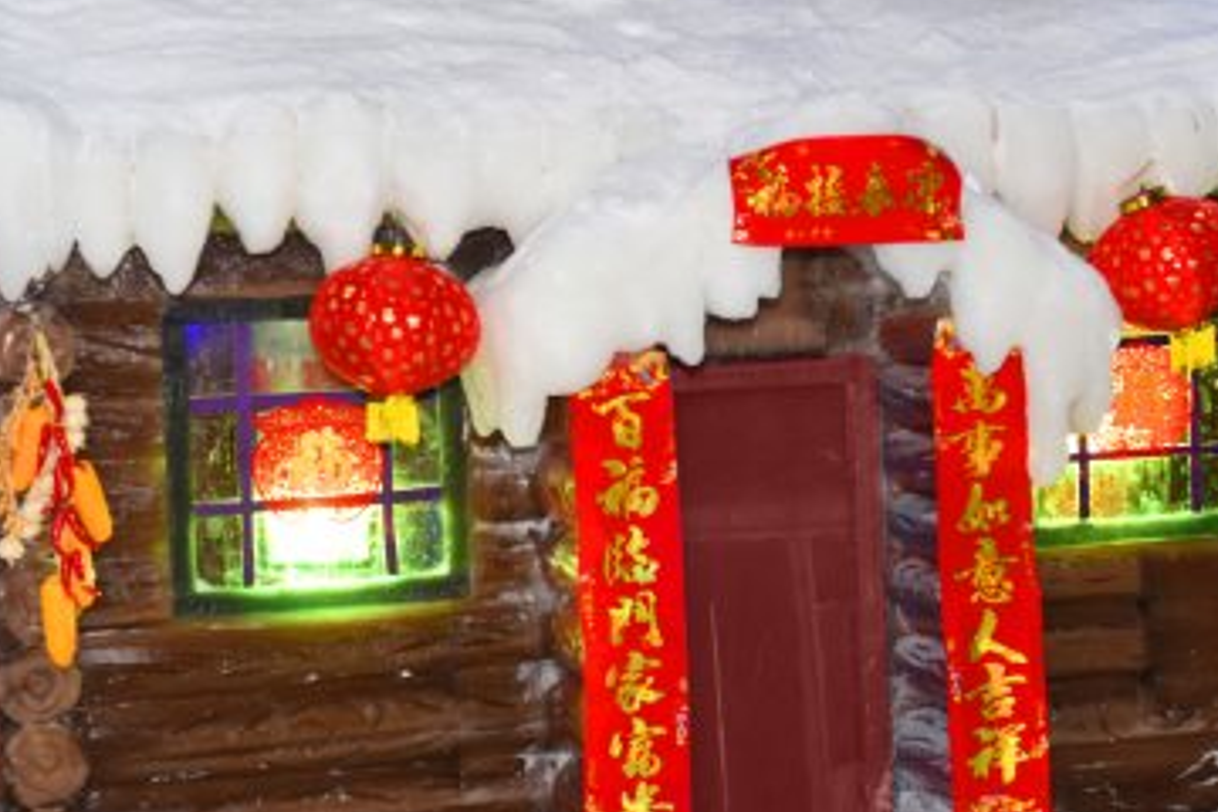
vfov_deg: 17.1
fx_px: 2706
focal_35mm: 80
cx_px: 663
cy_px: 406
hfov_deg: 25.4
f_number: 3.5
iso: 400
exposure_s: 1/50
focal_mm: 48
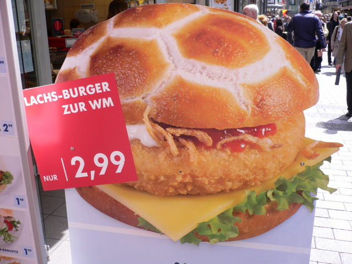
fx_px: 356
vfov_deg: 40.7
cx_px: 176
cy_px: 132
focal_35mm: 35
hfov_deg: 52.6
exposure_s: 1/400
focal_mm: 5.8
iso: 80
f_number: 2.8
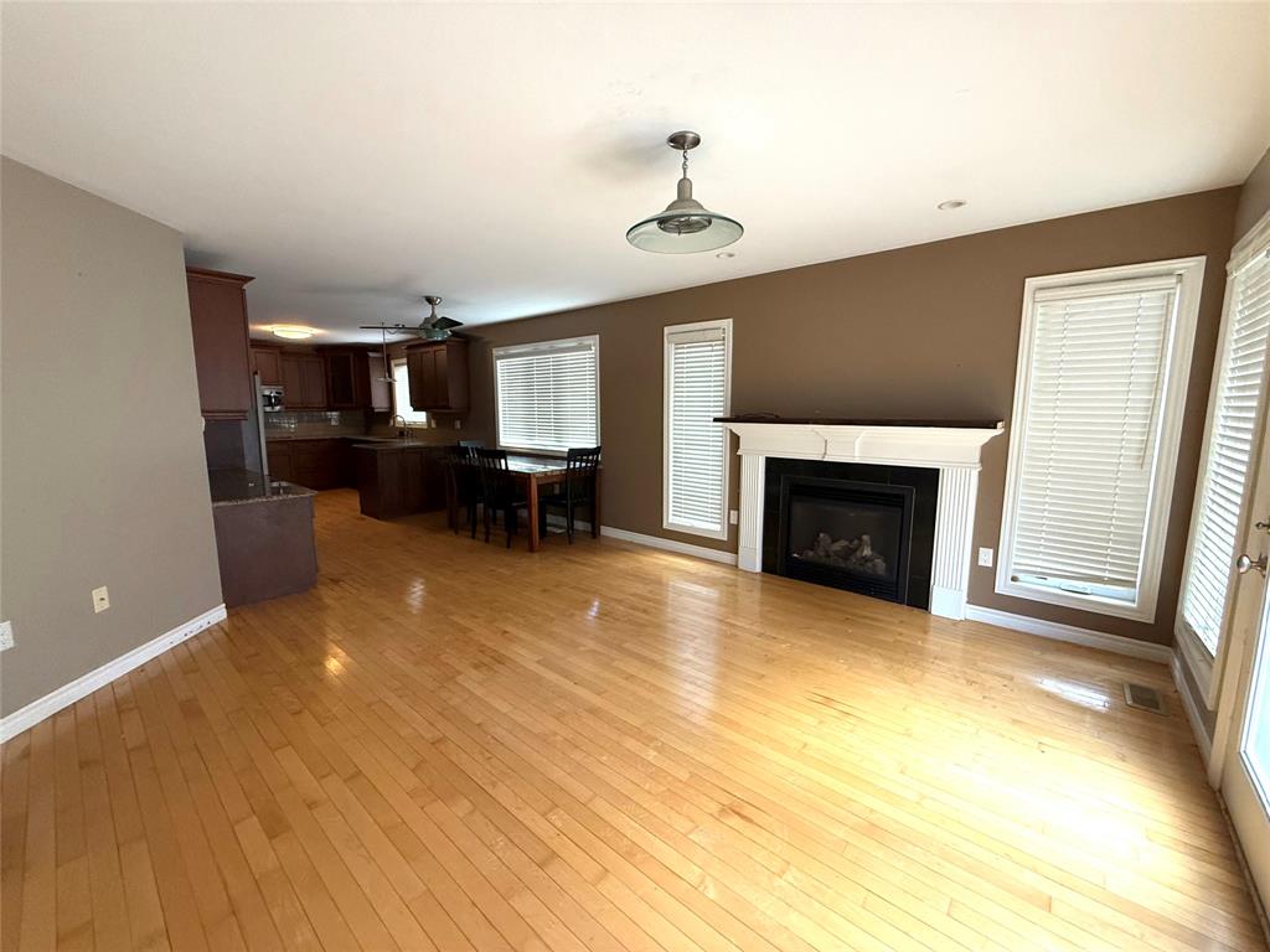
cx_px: 635
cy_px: 476
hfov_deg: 102.1
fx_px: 514
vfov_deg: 85.7
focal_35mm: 14
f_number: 2.2
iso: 250
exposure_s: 1/99
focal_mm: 2.22
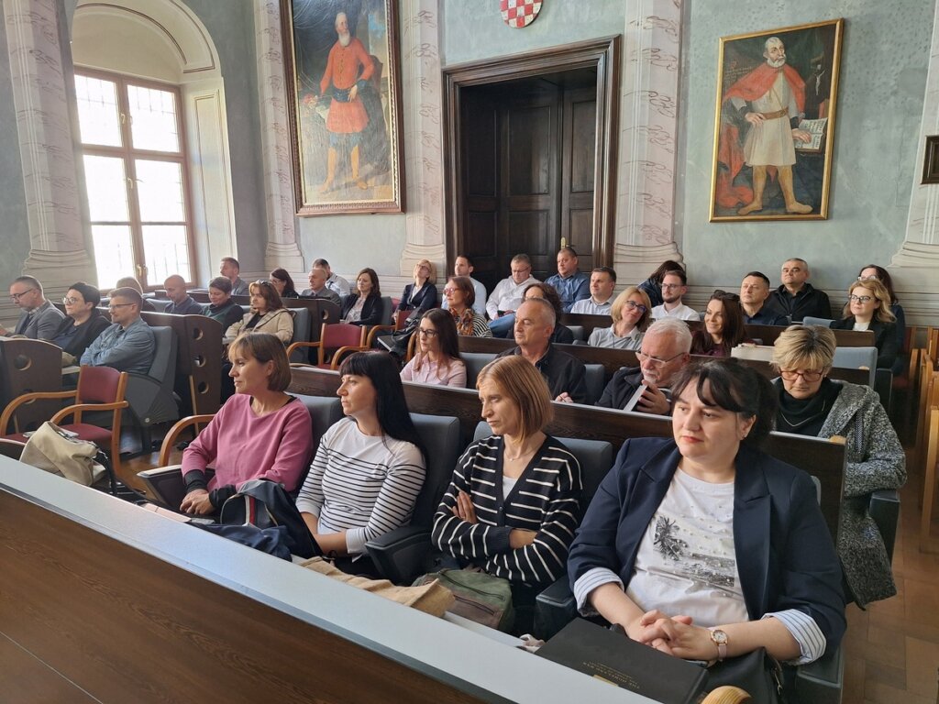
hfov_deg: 73.9
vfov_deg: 58.9
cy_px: 352
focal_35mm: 23
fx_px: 624
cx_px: 470
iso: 100
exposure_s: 1/50
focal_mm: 5.54
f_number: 1.8
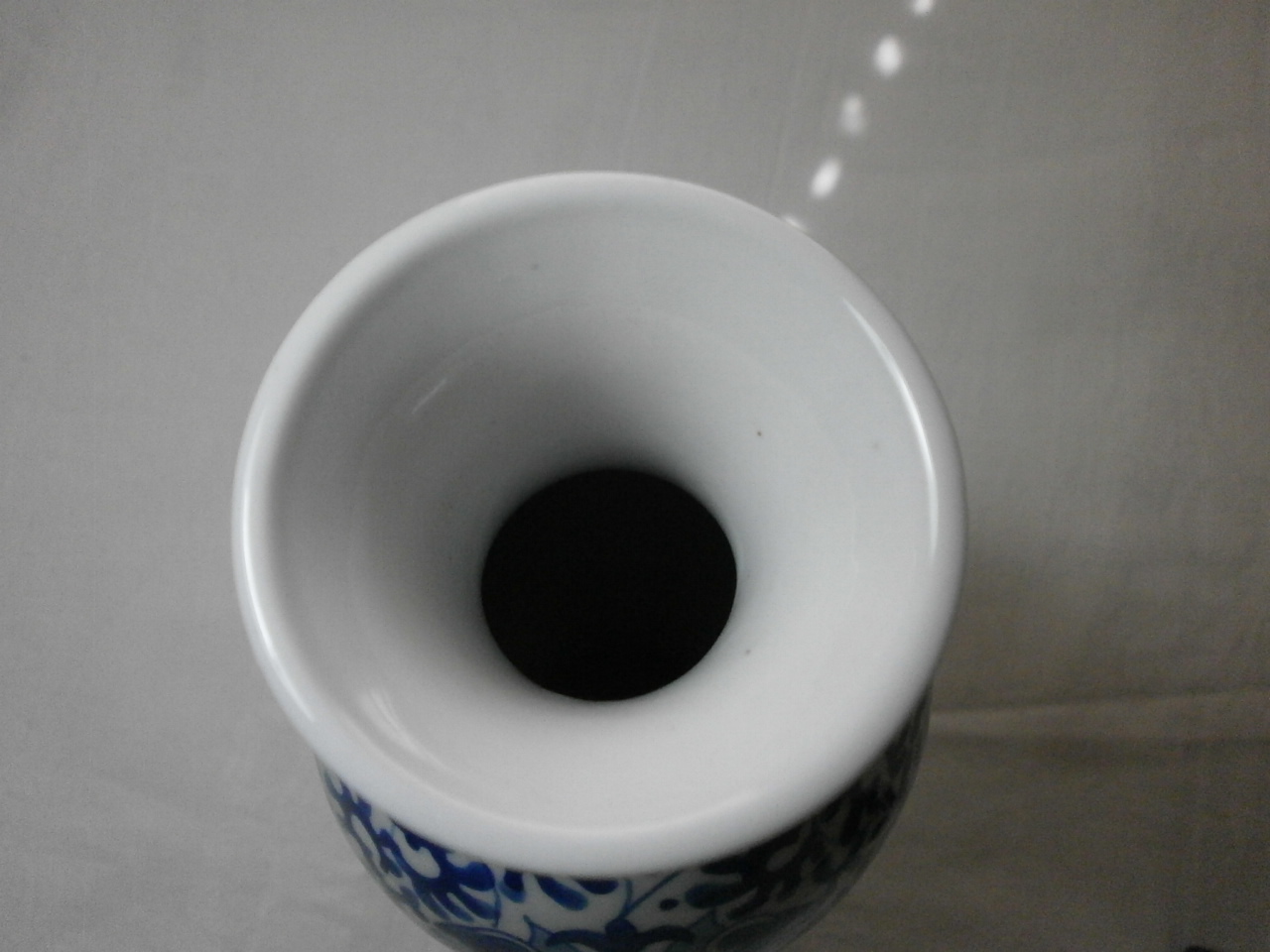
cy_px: 476
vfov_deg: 44.2
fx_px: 1174
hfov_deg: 56.8
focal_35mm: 32
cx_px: 635
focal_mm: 5.8
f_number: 3.1
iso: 400
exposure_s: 1/1000
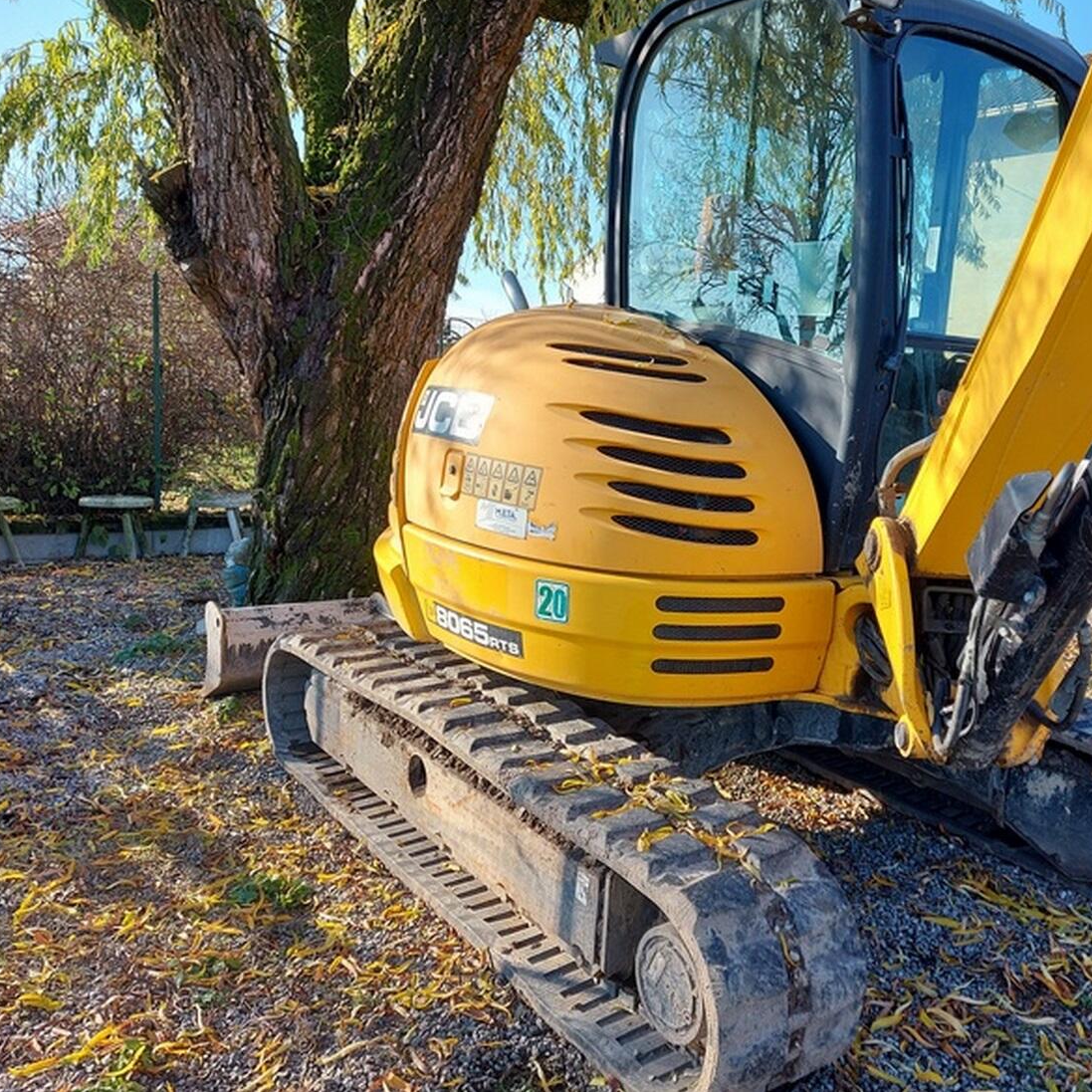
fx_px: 1035
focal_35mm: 29
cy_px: 534
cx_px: 695
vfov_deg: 55.6
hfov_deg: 54.9
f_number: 1.8
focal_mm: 5.23
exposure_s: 1/305
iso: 32
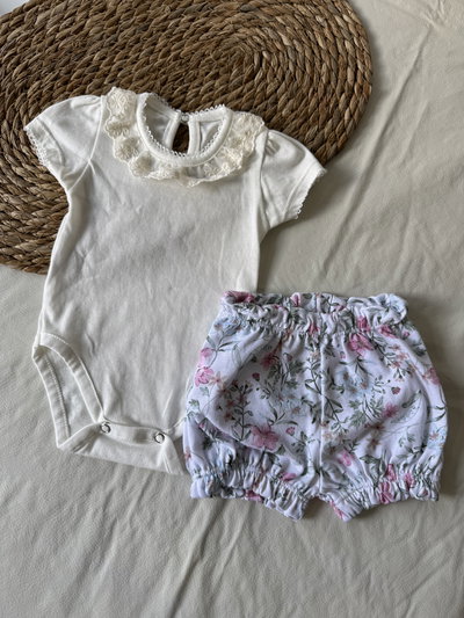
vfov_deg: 71.6
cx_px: 232
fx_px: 429
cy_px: 309
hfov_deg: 56.8
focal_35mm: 24
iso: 50
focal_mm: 6.76
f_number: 1.78
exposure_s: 1/100
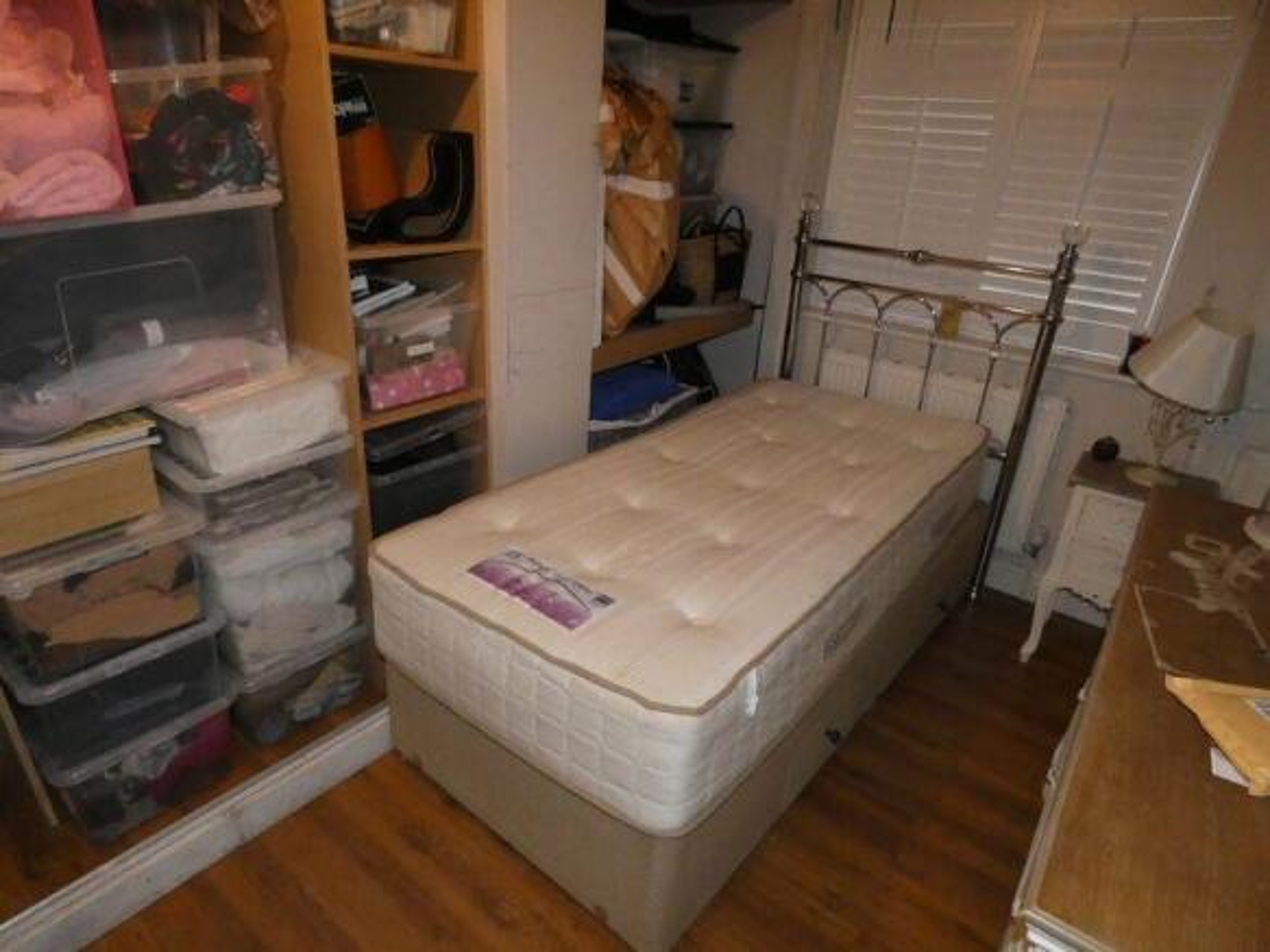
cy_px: 476
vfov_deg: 66.0
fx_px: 734
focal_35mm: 20
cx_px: 635
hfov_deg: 81.8
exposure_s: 1/60
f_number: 2.8
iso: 800
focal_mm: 3.6
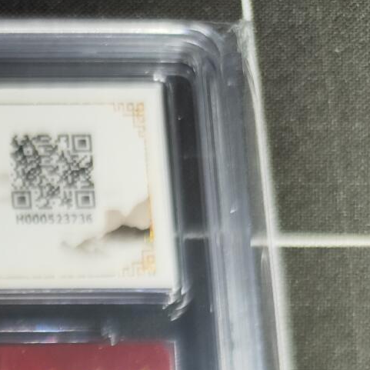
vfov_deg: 17.7
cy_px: 689
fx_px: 919
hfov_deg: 21.0
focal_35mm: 76
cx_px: -88
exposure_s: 1/100
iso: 320
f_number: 1.65
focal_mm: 6.14
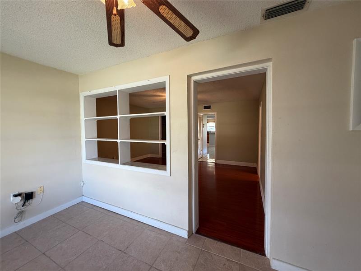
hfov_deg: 102.1
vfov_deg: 85.7
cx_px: 180
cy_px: 136
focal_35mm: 14
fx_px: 146
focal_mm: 2.22
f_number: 2.2
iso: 250
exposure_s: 1/120
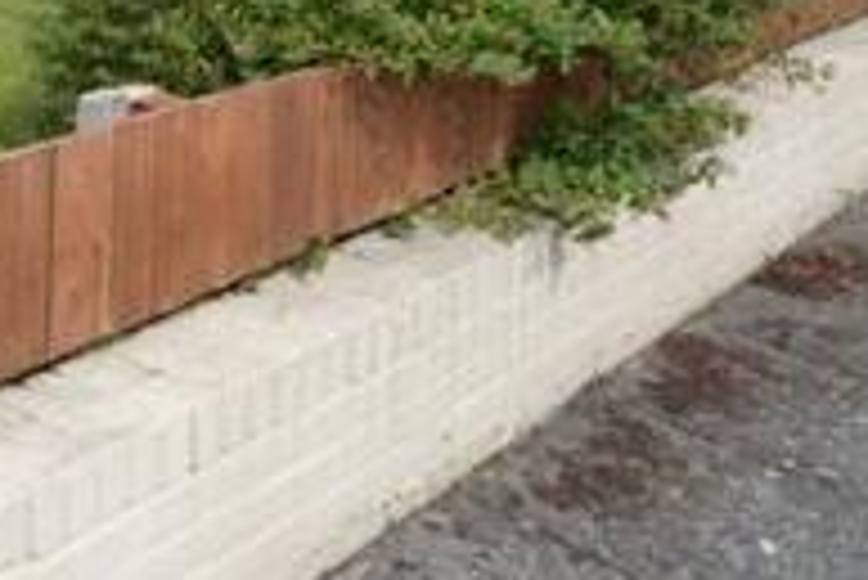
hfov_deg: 30.1
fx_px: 1231
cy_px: -196
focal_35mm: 51
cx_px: -283
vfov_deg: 23.2
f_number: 5.6
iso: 400
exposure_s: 1/1250
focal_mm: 10
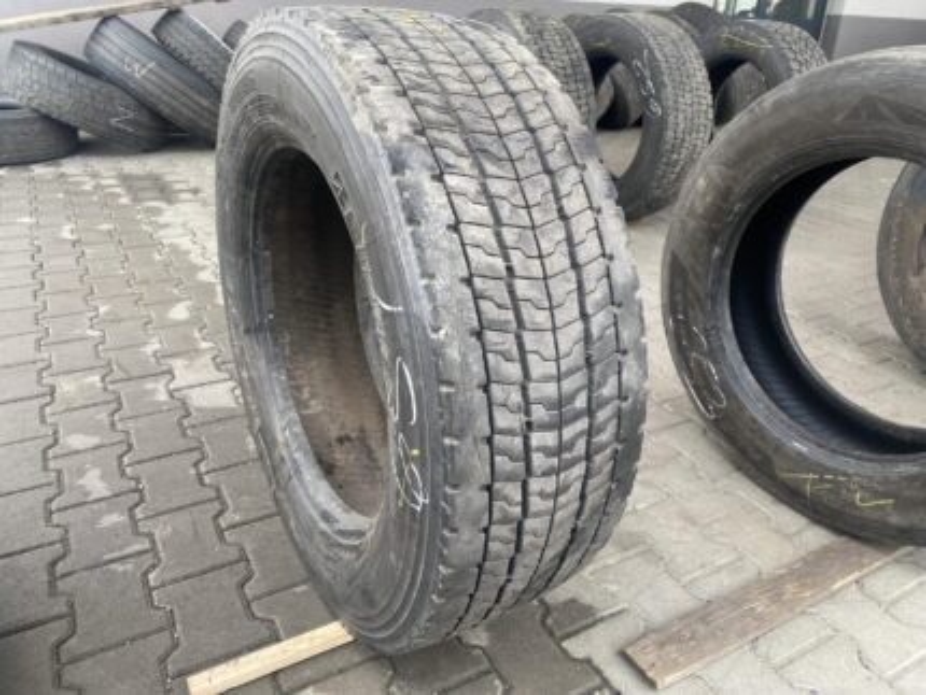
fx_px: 696
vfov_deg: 53.1
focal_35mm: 26
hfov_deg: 67.3
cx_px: 463
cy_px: 348
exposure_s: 1/122
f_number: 1.8
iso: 40
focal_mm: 4.25
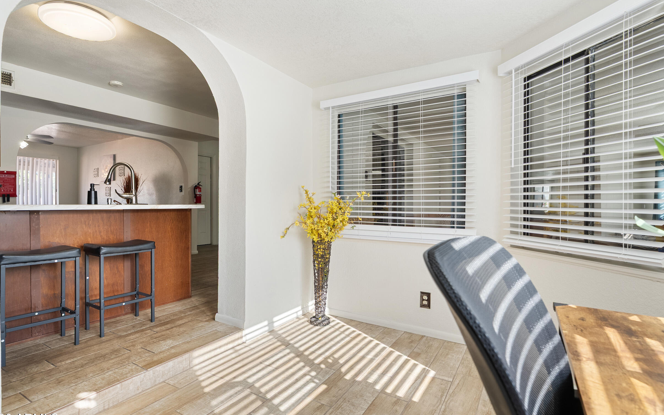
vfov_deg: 65.0
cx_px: 327
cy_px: 209
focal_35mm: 18
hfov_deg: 91.1
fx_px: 326
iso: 160
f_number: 8
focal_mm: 17
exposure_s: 1/13
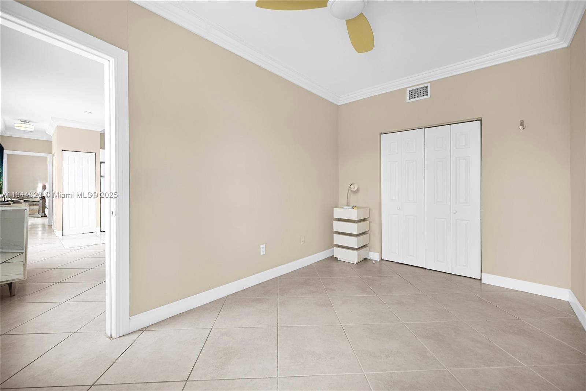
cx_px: 293
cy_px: 196
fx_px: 228
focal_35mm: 14
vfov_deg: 81.2
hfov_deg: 104.2
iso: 100
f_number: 4
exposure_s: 1/60
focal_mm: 14
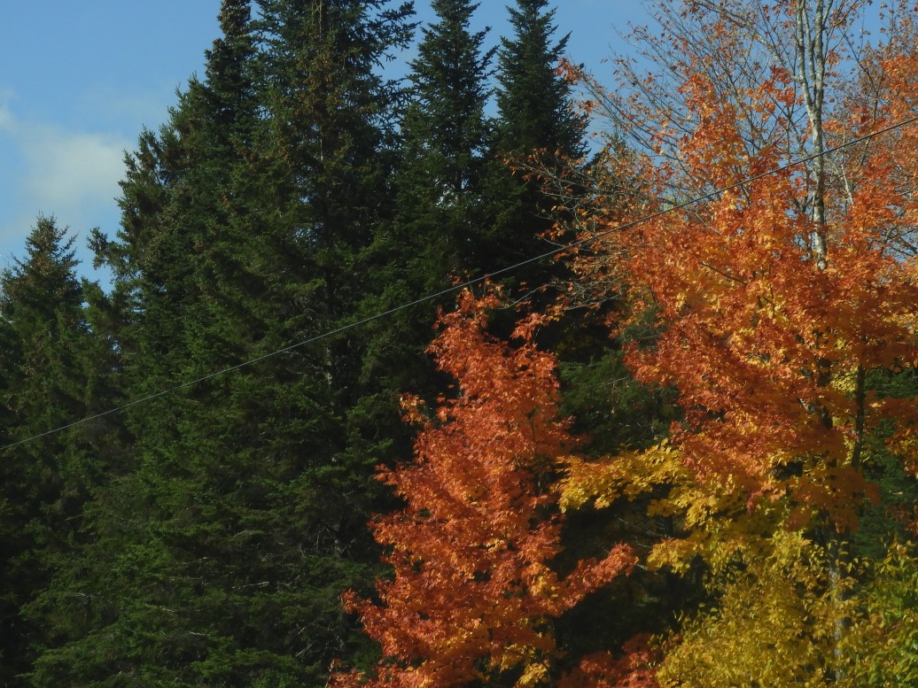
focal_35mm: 146
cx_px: 543
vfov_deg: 10.1
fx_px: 3872
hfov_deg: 13.5
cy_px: 476
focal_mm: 18.8
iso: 100
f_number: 4.8
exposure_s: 1/640
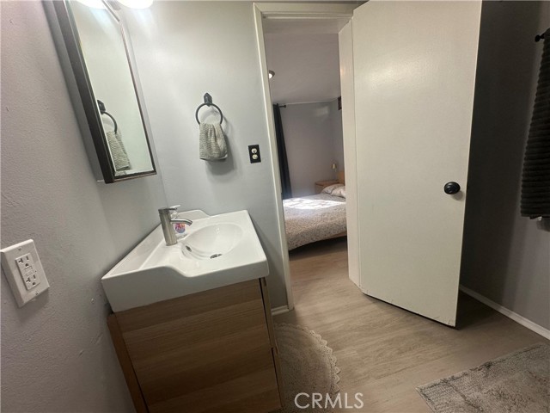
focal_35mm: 14
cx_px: 275
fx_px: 222
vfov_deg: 85.7
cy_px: 206
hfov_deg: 102.1
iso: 80
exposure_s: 1/120
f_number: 2.2
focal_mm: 2.22
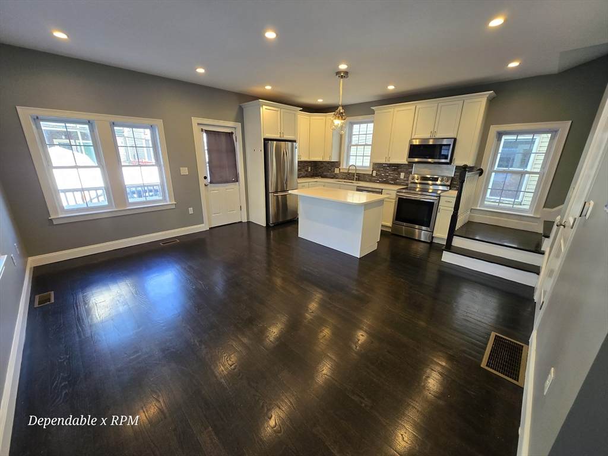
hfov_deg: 106.2
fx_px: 228
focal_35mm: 13
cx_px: 304
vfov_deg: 89.9
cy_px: 228
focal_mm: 1.7
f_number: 2.2
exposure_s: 1/60
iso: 125
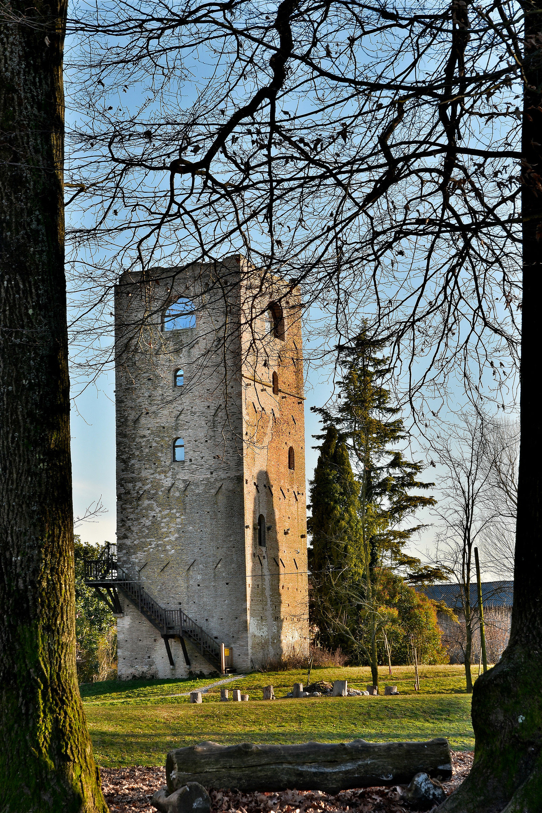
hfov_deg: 18.2
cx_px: 271
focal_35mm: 75
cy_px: 406
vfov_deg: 27.0
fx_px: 1694
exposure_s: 1/30
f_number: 16
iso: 100
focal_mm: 50
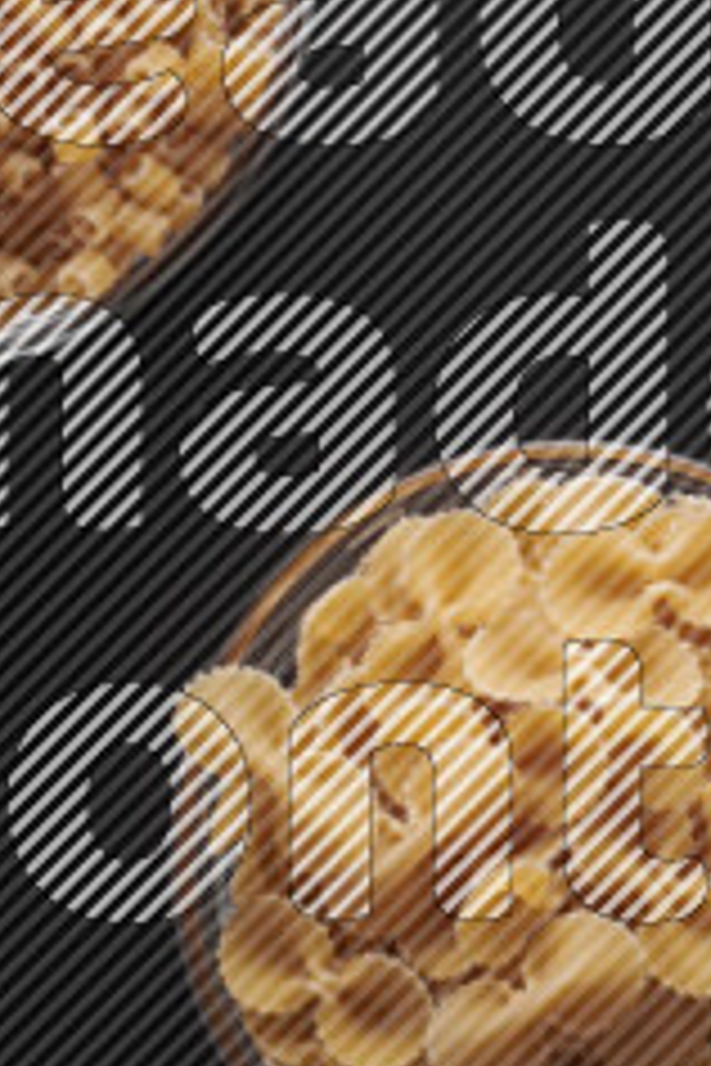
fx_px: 5006
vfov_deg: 12.1
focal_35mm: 169
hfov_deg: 8.1
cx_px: 598
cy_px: 378
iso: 100
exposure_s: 1/100
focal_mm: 50
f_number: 8
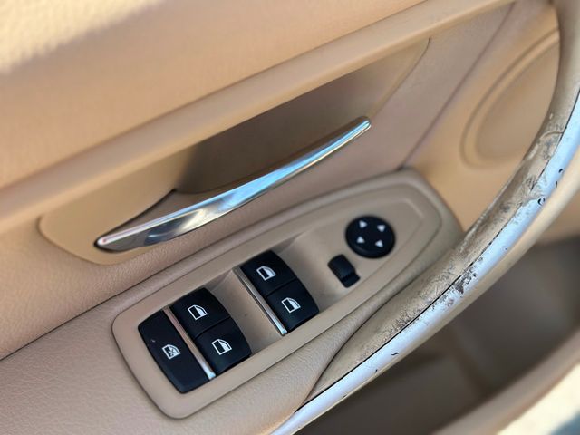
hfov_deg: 39.7
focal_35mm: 48
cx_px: 290
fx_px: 804
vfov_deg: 30.3
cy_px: 218
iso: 80
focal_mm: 6.86
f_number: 1.78
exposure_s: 1/911
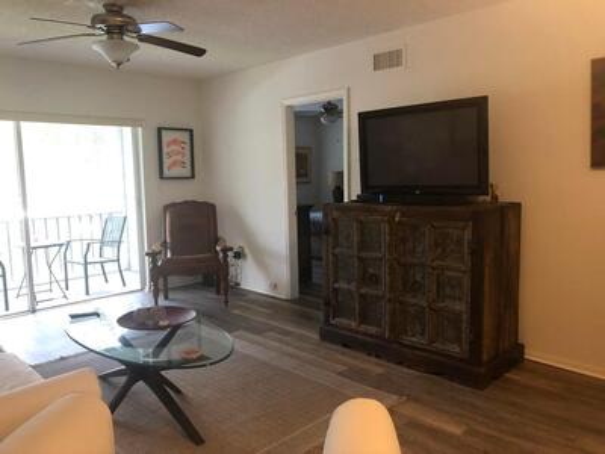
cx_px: 302
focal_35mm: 28
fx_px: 489
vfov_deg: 49.7
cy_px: 227
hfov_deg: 63.4
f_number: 1.8
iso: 100
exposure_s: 1/12
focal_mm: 4
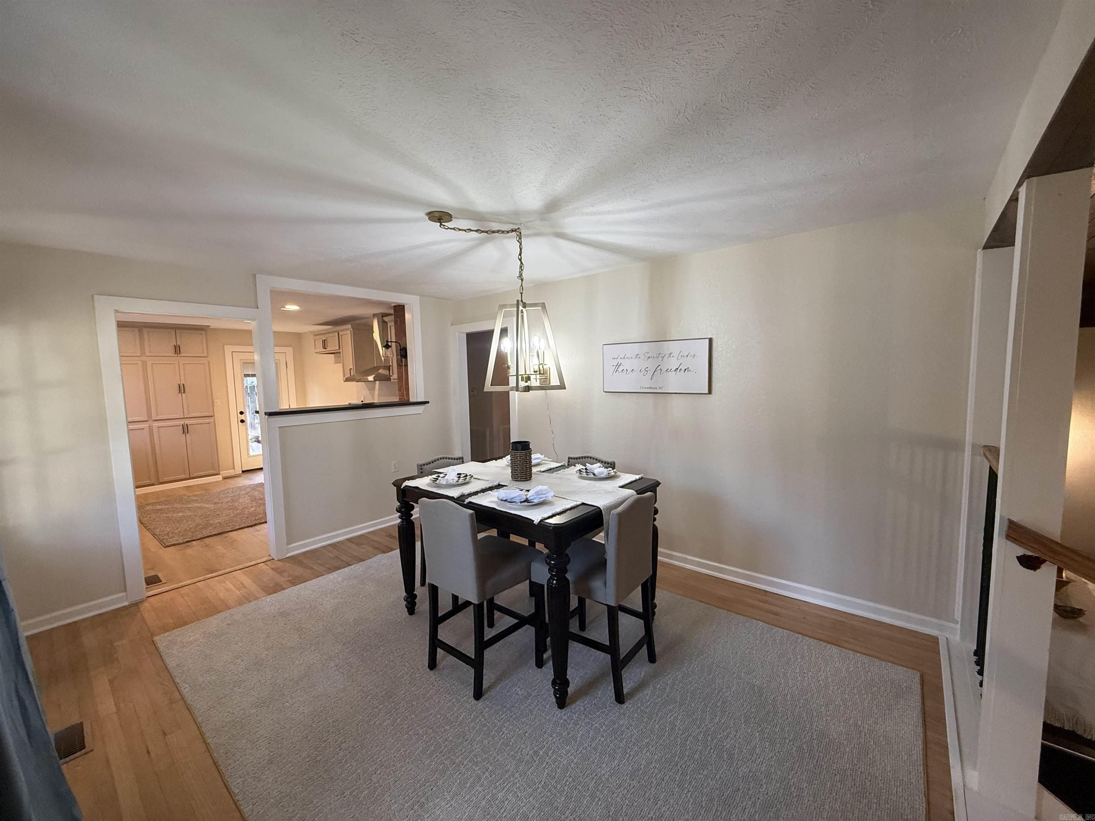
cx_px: 548
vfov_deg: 85.7
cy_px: 410
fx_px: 443
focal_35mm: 14
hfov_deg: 102.1
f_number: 2.2
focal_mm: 2.22
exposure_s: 1/120
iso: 250
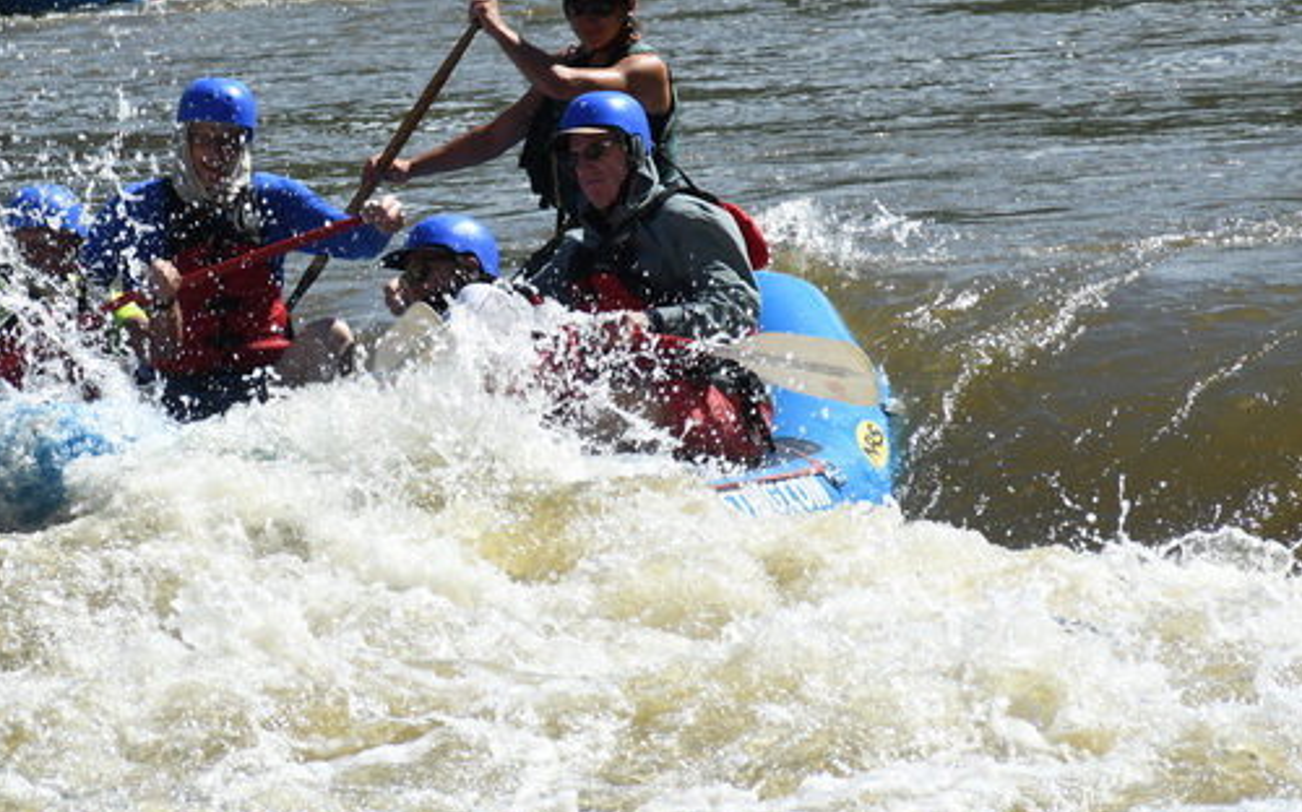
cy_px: 337
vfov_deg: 2.1
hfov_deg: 3.3
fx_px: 22558
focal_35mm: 636
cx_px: 266
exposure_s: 1/500
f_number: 14
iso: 400
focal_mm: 260
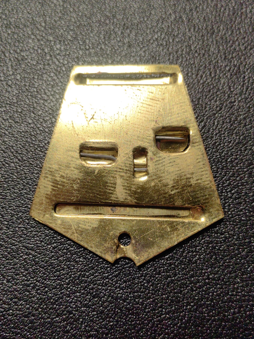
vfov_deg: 52.6
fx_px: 342
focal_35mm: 35
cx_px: 127
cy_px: 170
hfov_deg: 40.7
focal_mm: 5.75
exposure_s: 1/204
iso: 50
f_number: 2
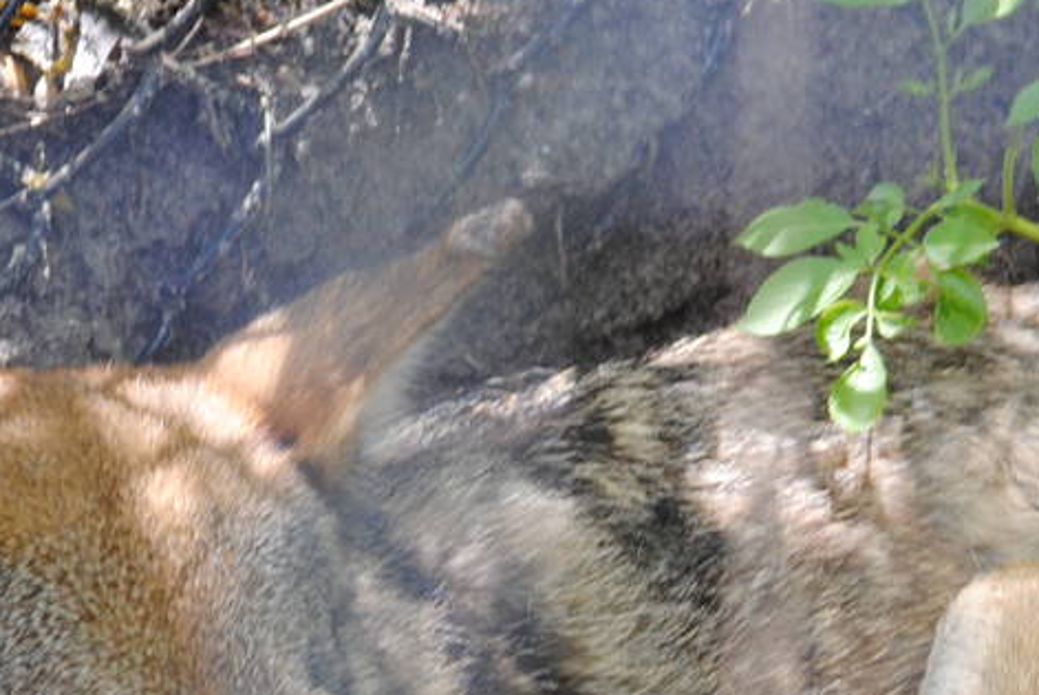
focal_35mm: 535
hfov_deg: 3.9
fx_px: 15446
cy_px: 813
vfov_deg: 2.6
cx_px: 523
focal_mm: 105
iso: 400
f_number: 4.8
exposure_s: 1/100
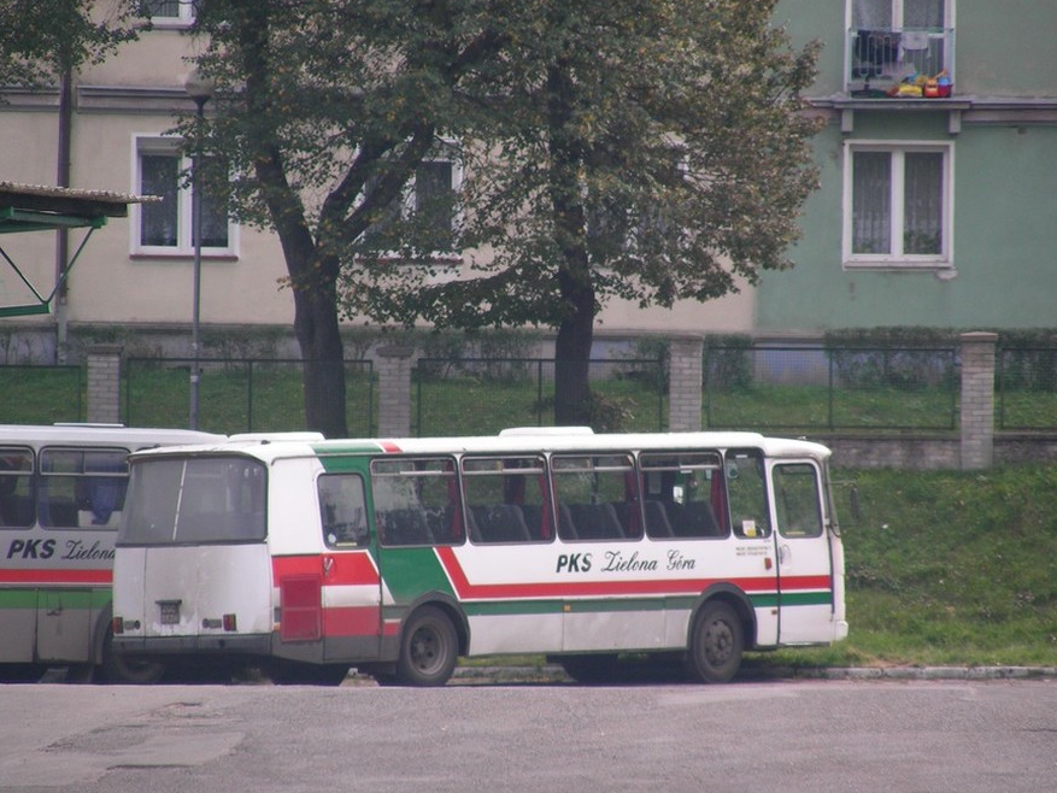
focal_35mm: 390
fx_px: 11910
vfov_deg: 3.8
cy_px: 392
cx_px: 534
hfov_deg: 5.1
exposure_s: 1/257
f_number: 3.5
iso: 50
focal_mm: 63.3
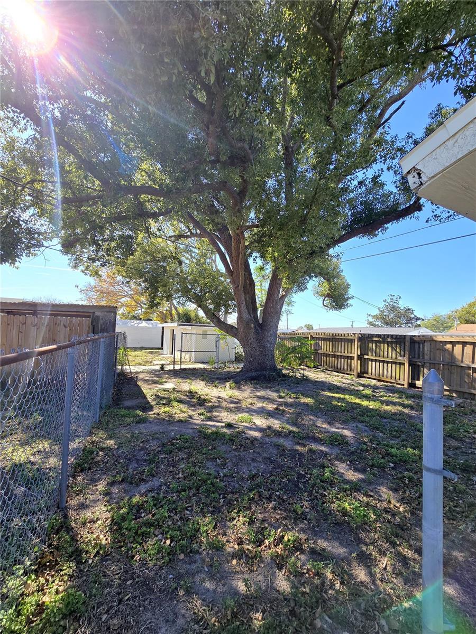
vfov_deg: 106.2
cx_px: 238
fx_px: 238
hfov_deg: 89.9
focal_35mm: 13
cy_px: 317
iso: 50
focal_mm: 2.2
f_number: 2.2
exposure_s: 1/907
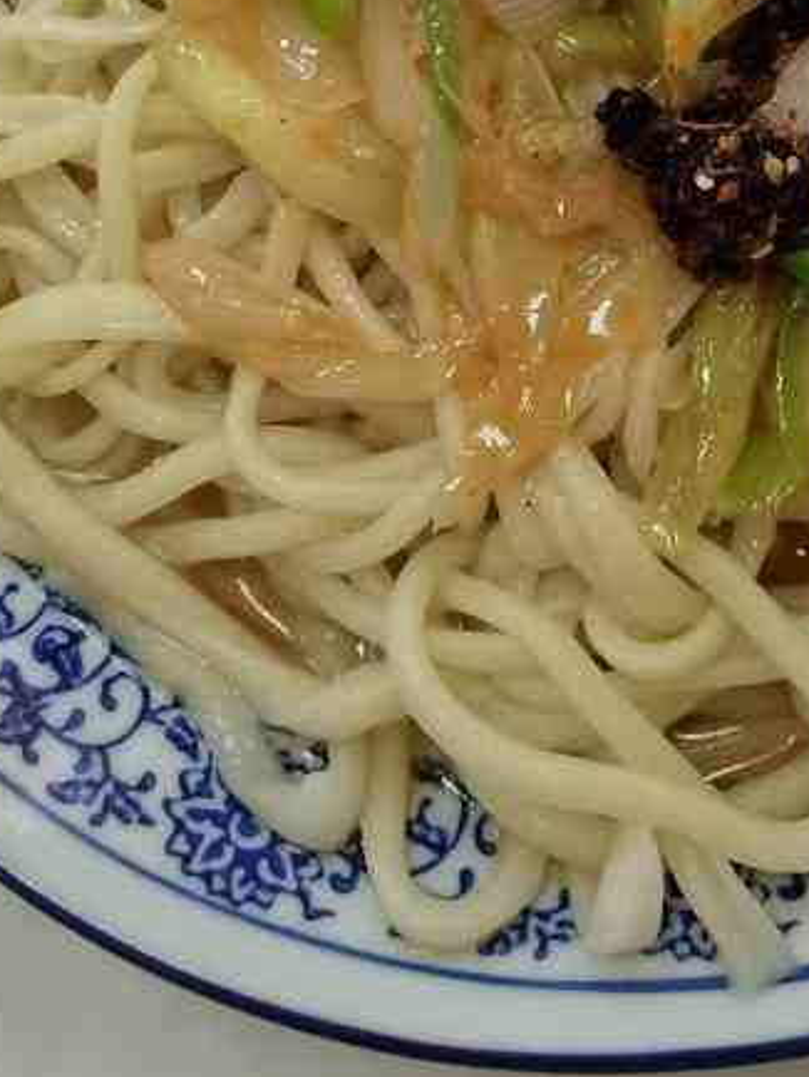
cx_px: 673
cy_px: 6
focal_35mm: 58
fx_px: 1806
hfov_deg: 24.8
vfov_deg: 30.9
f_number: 2.2
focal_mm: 2.26
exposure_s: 1/100
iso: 200
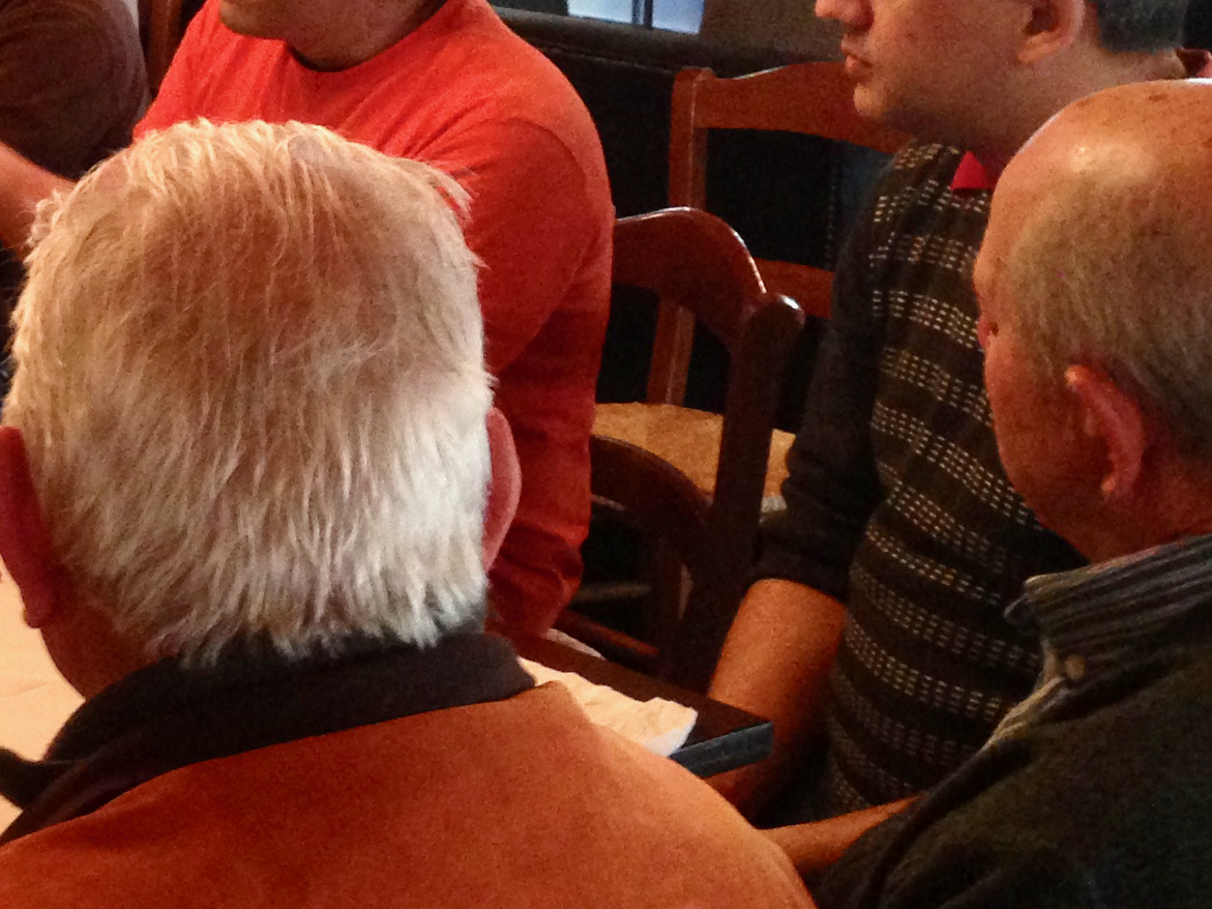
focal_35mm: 92
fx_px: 3221
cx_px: -256
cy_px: 215
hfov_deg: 20.0
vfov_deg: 16.0
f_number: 2.4
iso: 250
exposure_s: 1/20
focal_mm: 4.12
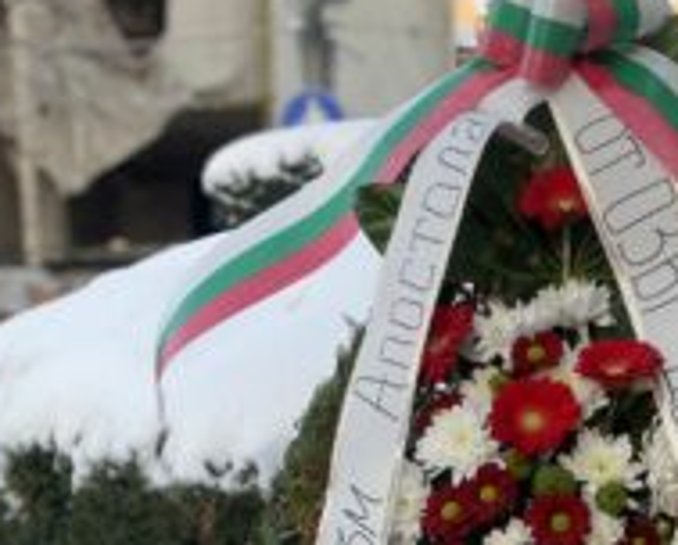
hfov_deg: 24.8
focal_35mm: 75
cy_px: 678
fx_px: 1508
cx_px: 560
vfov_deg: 19.2
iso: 32
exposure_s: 1/178
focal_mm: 4.25
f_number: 1.8
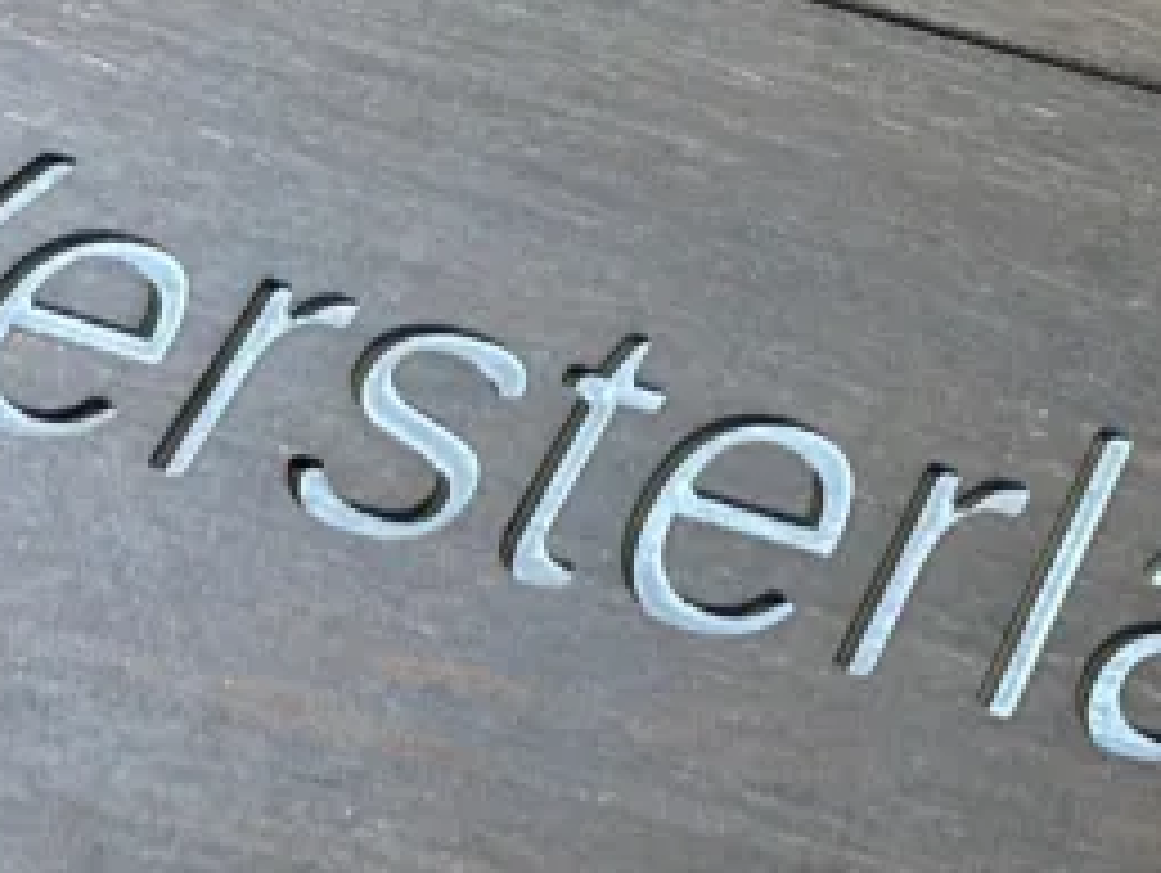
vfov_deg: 14.2
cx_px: 1714
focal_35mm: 103
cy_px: -9
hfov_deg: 17.3
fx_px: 3458
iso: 200
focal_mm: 5.7
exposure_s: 1/50
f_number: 1.5
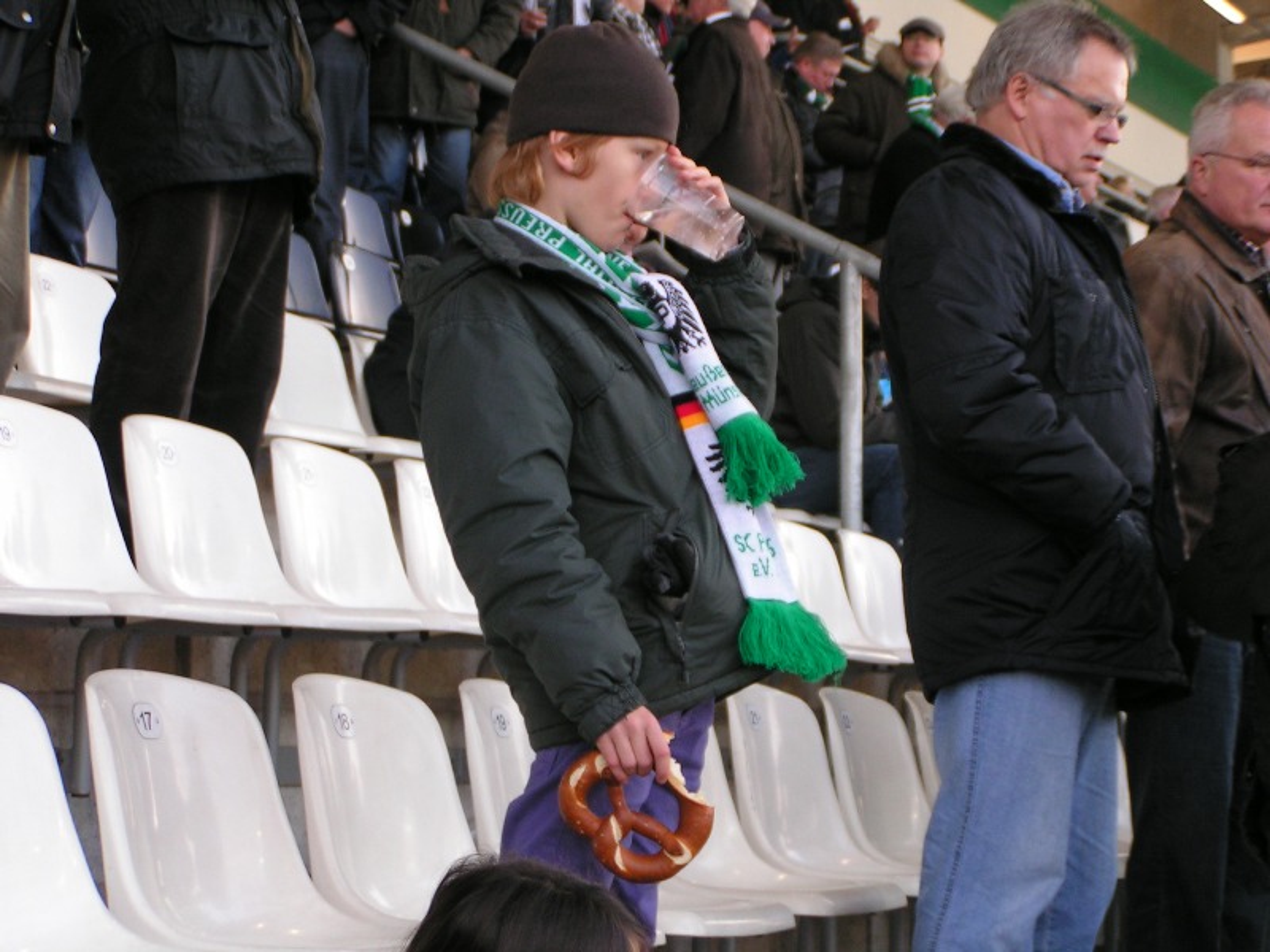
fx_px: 3485
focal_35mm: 95
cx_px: 635
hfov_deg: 20.7
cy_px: 476
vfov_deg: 15.6
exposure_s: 1/100
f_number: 3.5
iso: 64
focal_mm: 14.5
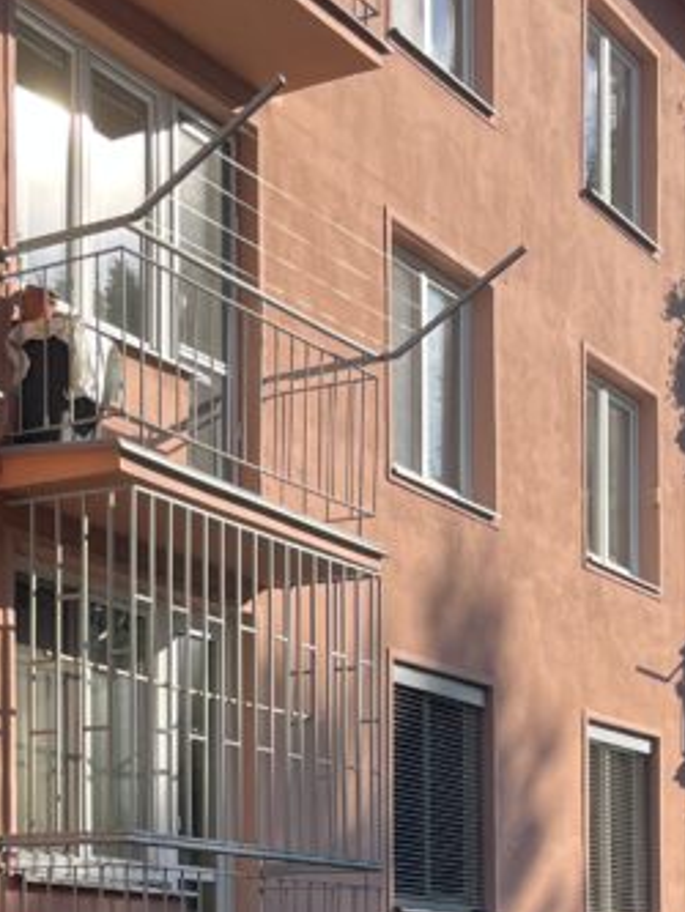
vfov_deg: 23.2
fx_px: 2109
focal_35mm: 80
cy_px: 948
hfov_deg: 18.4
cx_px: 244
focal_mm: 5.1
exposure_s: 1/1862
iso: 50
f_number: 1.6
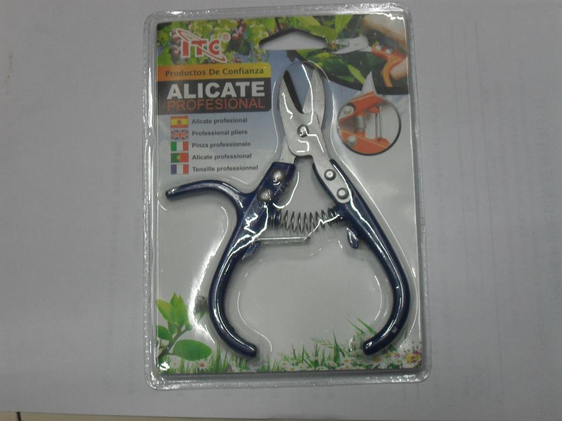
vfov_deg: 24.4
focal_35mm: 60
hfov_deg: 32.2
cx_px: 281
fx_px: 974
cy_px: 210
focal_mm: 10.5
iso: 200
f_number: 3.7
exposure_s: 1/15
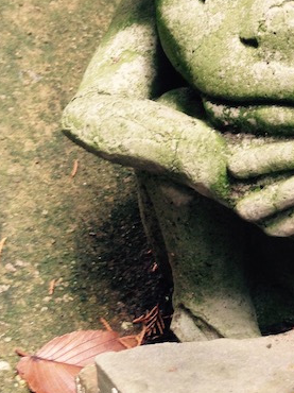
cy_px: 174
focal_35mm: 81
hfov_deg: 17.5
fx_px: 918
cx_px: 339
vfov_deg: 24.1
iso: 80
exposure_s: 1/20
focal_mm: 4.12
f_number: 2.4
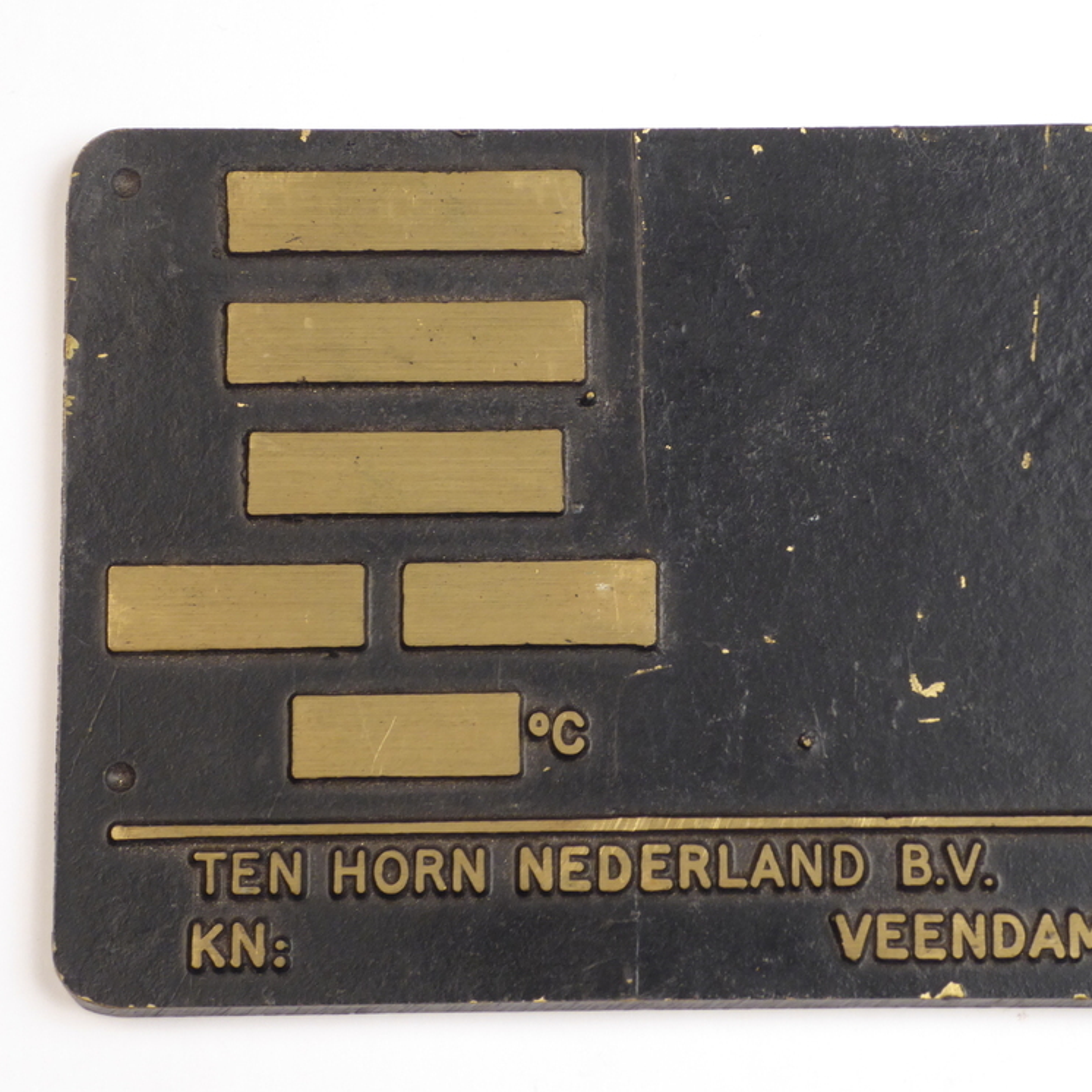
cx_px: 663
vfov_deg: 11.9
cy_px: 545
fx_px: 5246
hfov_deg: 11.9
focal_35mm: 147
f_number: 5.2
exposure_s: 1/40
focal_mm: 22.3
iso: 200
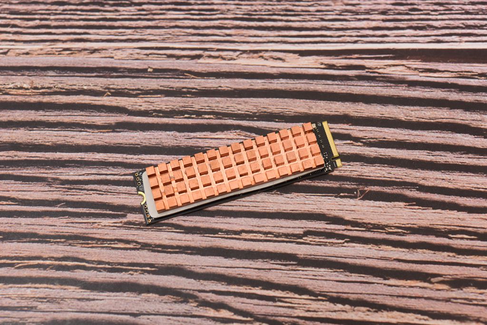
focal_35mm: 60
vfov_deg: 22.6
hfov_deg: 33.4
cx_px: 244
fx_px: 812
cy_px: 162
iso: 1600
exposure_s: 1/60
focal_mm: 60
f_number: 5.6
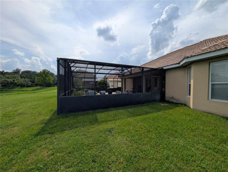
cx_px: 114
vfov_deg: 94.6
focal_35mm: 12
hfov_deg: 110.5
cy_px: 86
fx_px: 79
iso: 54
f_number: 1.7
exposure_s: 1/5848
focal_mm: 2.02
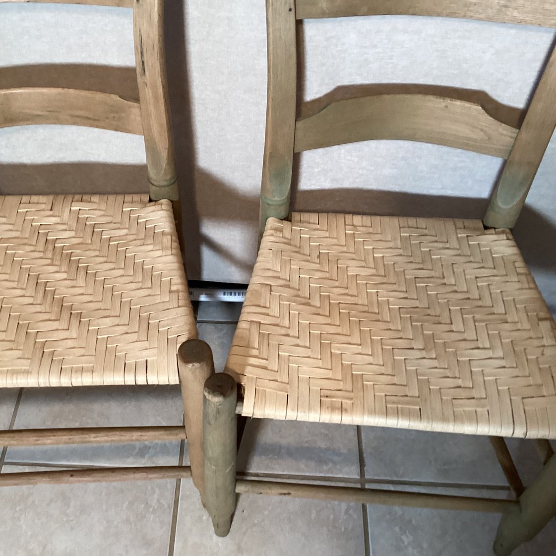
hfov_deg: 44.7
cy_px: 275
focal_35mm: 37
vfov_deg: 44.9
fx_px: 672
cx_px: 221
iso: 250
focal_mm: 3.3
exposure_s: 1/50
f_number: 2.4
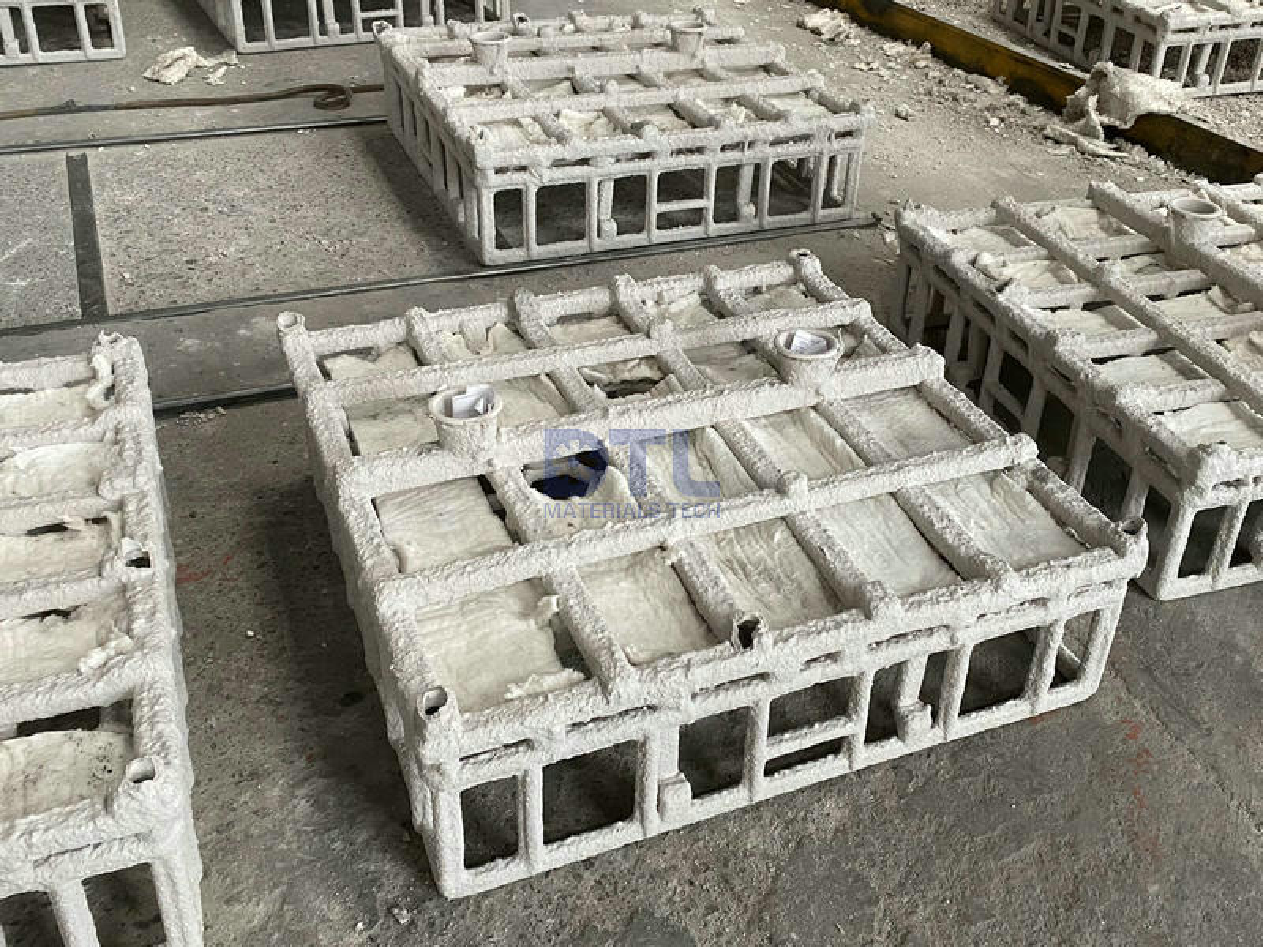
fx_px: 949
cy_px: 474
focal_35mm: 26
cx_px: 632
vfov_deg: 53.1
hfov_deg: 67.3
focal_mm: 4.25
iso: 320
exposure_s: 1/60
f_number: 1.8
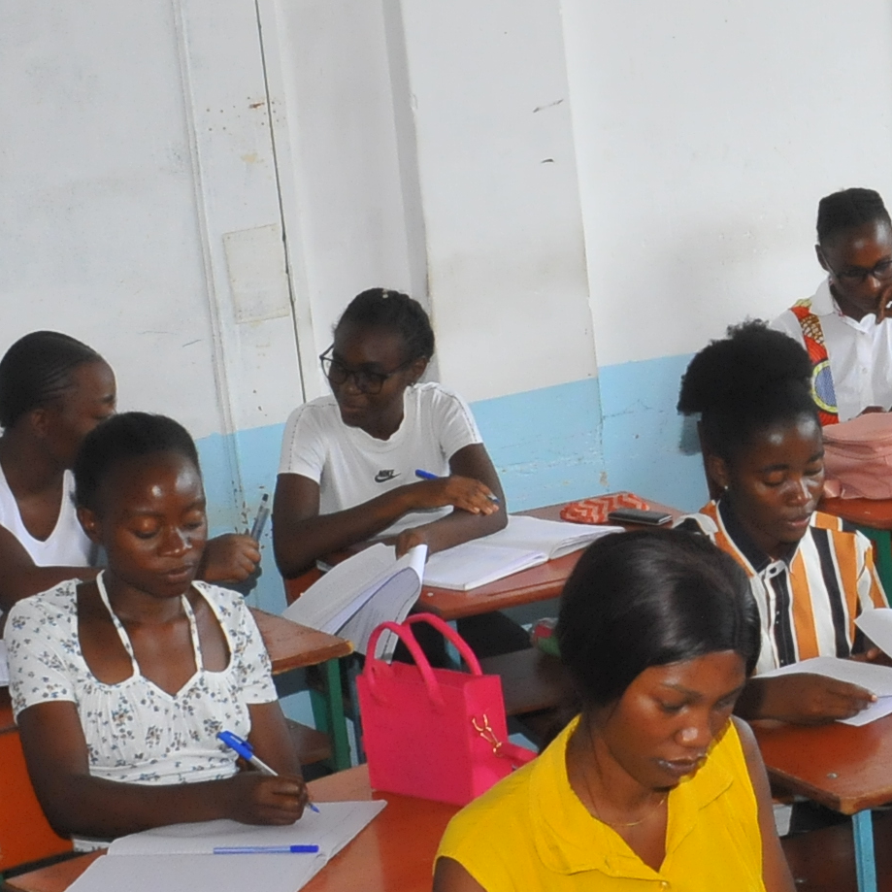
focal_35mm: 98
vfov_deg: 17.7
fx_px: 2857
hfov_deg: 17.2
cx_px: 967
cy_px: 500
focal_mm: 22
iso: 1250
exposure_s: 1/100
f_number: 13
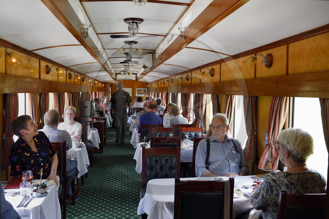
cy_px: 110
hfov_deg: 55.8
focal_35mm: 34
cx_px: 164
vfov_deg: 38.9
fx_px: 311
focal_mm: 34
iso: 800
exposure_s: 1/125
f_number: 6.3
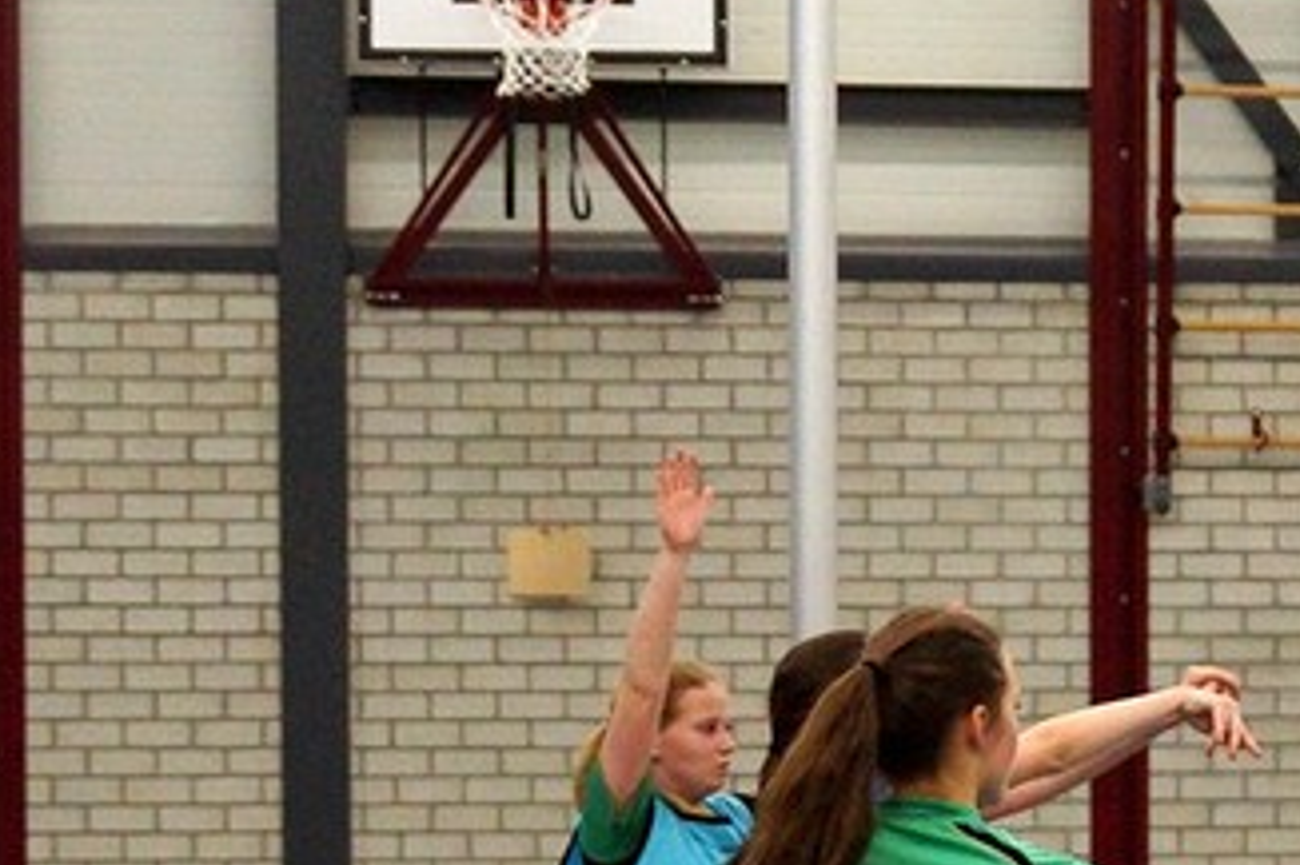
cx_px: 1125
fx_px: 4764
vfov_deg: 10.3
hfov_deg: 15.4
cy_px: 797
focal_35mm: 132
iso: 1250
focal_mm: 28
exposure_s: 1/400
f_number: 2.8
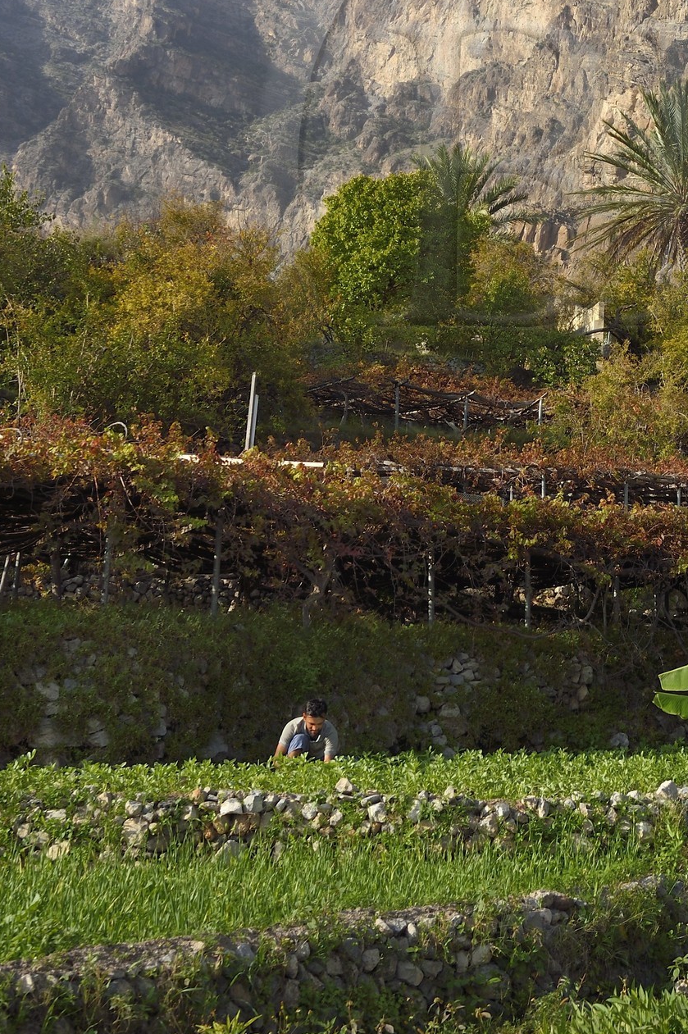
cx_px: 637
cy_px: 175
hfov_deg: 21.7
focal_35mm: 61
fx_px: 1751
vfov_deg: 31.8
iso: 200
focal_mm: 32
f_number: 9
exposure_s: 1/500
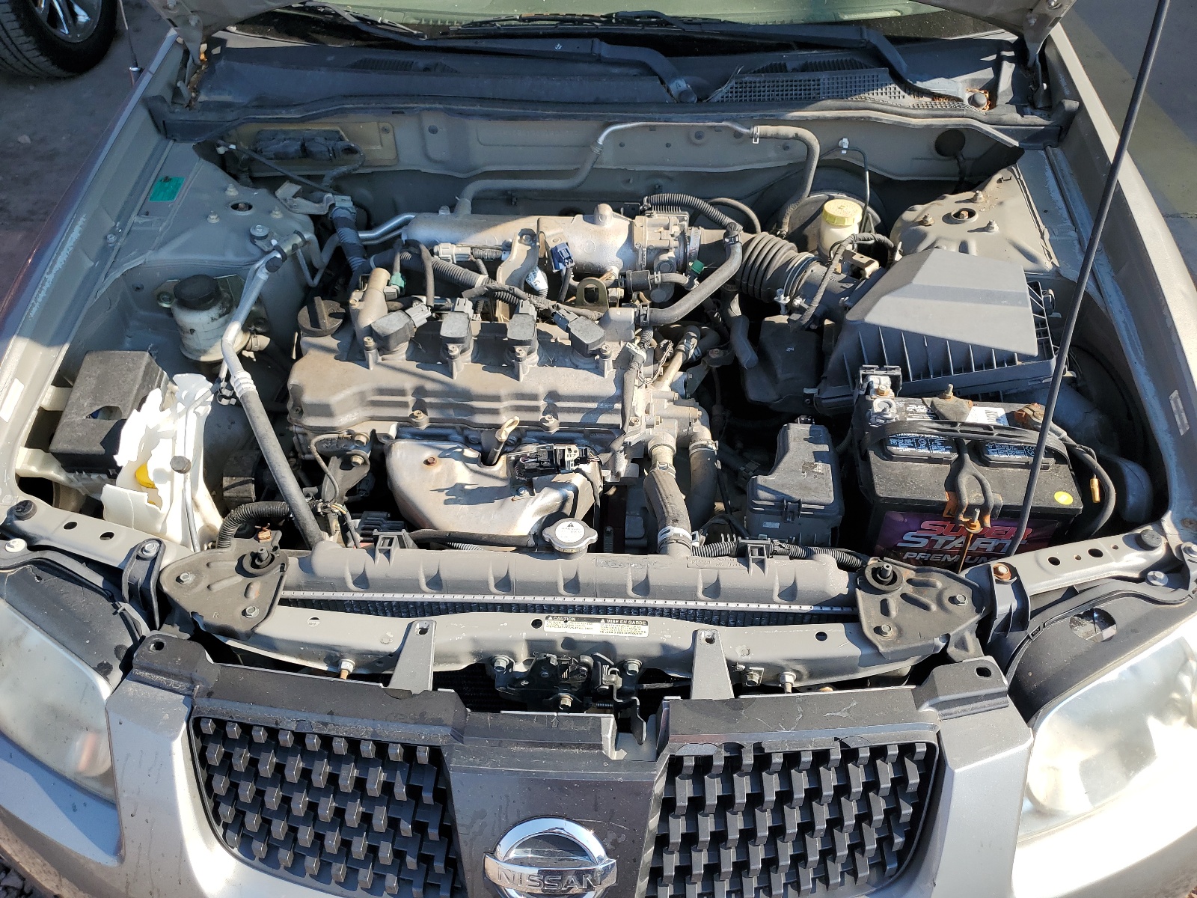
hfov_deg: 67.3
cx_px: 598
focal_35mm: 26
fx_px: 899
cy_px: 449
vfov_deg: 53.1
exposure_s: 1/1429
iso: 50
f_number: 1.5
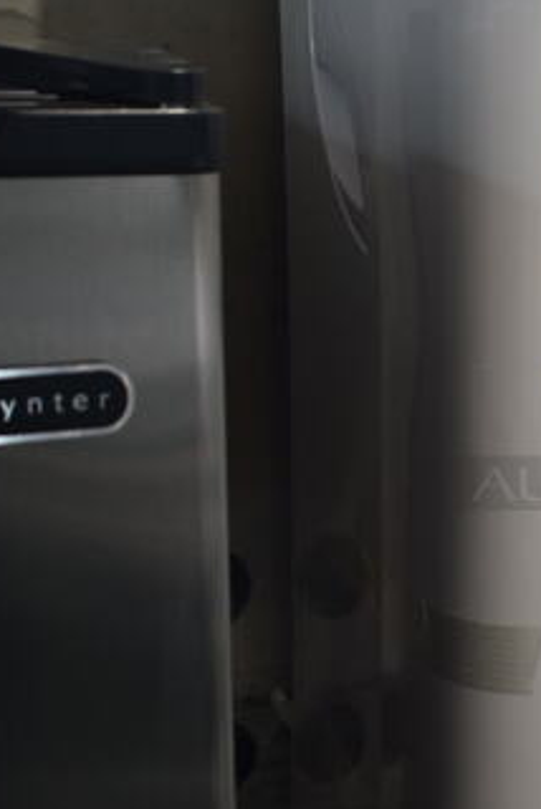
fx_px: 1732
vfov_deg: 26.3
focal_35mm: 77
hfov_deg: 16.6
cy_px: 378
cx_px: 738
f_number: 3.5
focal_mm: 18
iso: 180
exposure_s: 1/30
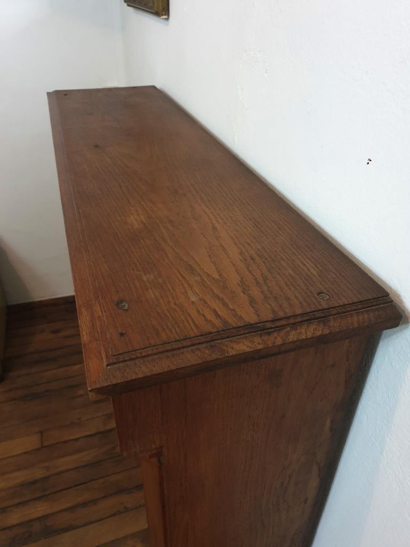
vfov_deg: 67.3
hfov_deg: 53.1
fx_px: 411
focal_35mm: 26
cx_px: 205
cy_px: 274
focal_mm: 4.3
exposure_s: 1/50
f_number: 1.5
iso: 320
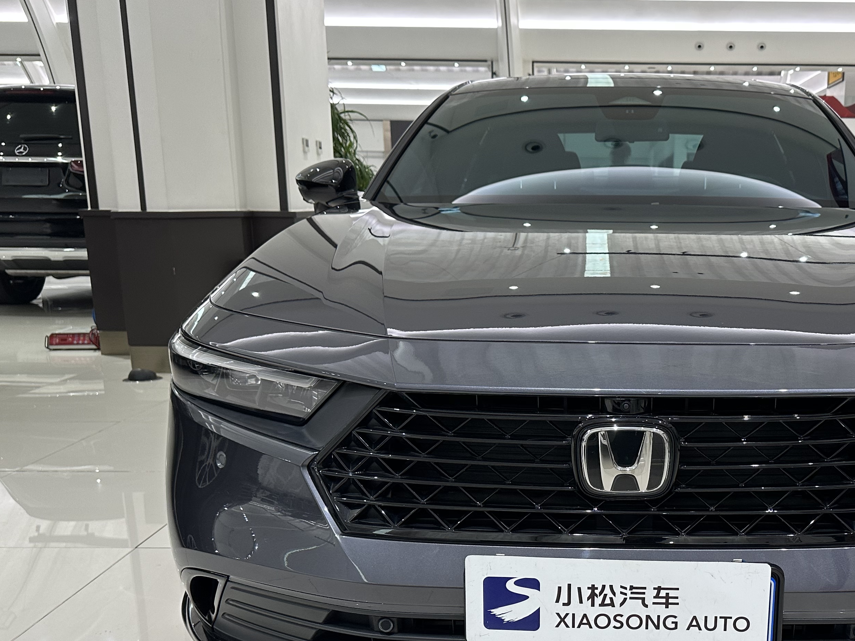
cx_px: 614
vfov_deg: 36.4
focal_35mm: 39
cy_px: 440
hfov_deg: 46.6
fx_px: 963
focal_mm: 6.86
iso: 160
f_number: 1.78
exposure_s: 1/100
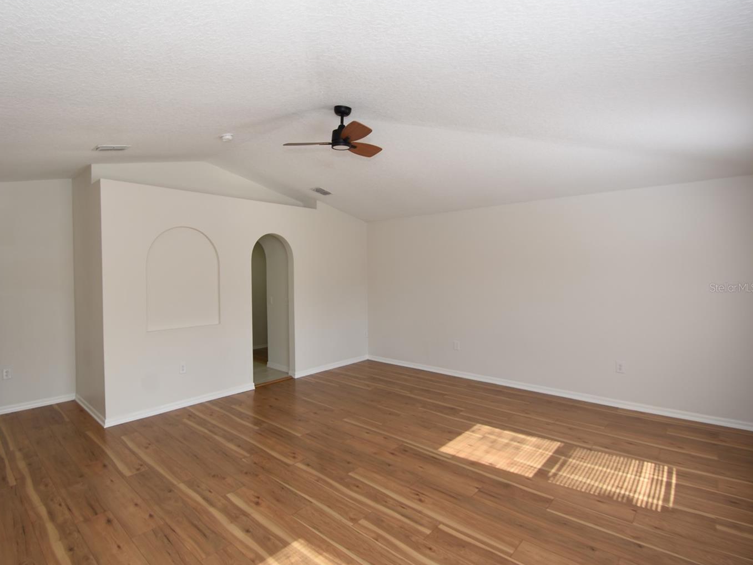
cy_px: 287
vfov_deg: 74.7
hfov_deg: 90.3
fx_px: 370
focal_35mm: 17
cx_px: 315
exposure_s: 1/80
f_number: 4.5
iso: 100
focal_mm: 10
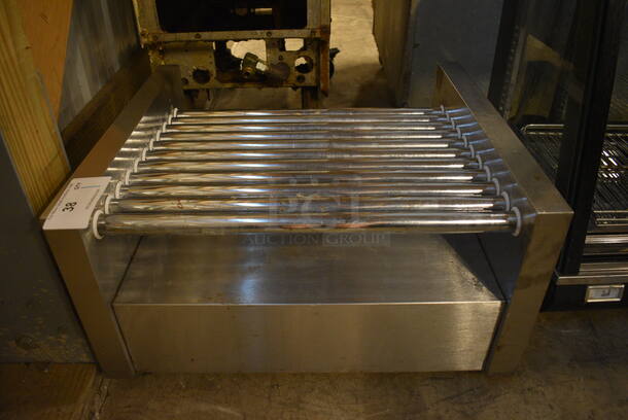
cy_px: 210
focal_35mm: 27
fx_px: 471
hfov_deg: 67.3
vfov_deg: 48.0
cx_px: 314
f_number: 3.5
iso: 2000
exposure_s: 1/30
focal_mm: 18
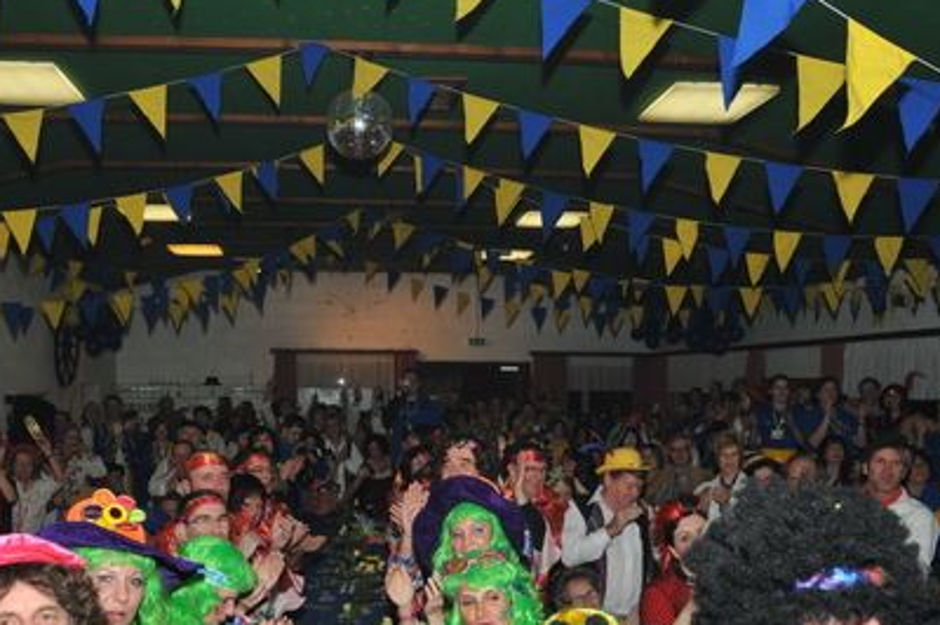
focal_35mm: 32
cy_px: 435
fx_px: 835
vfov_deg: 40.4
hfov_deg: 58.4
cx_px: 392
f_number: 5.6
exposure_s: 1/320
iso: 640
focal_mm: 20
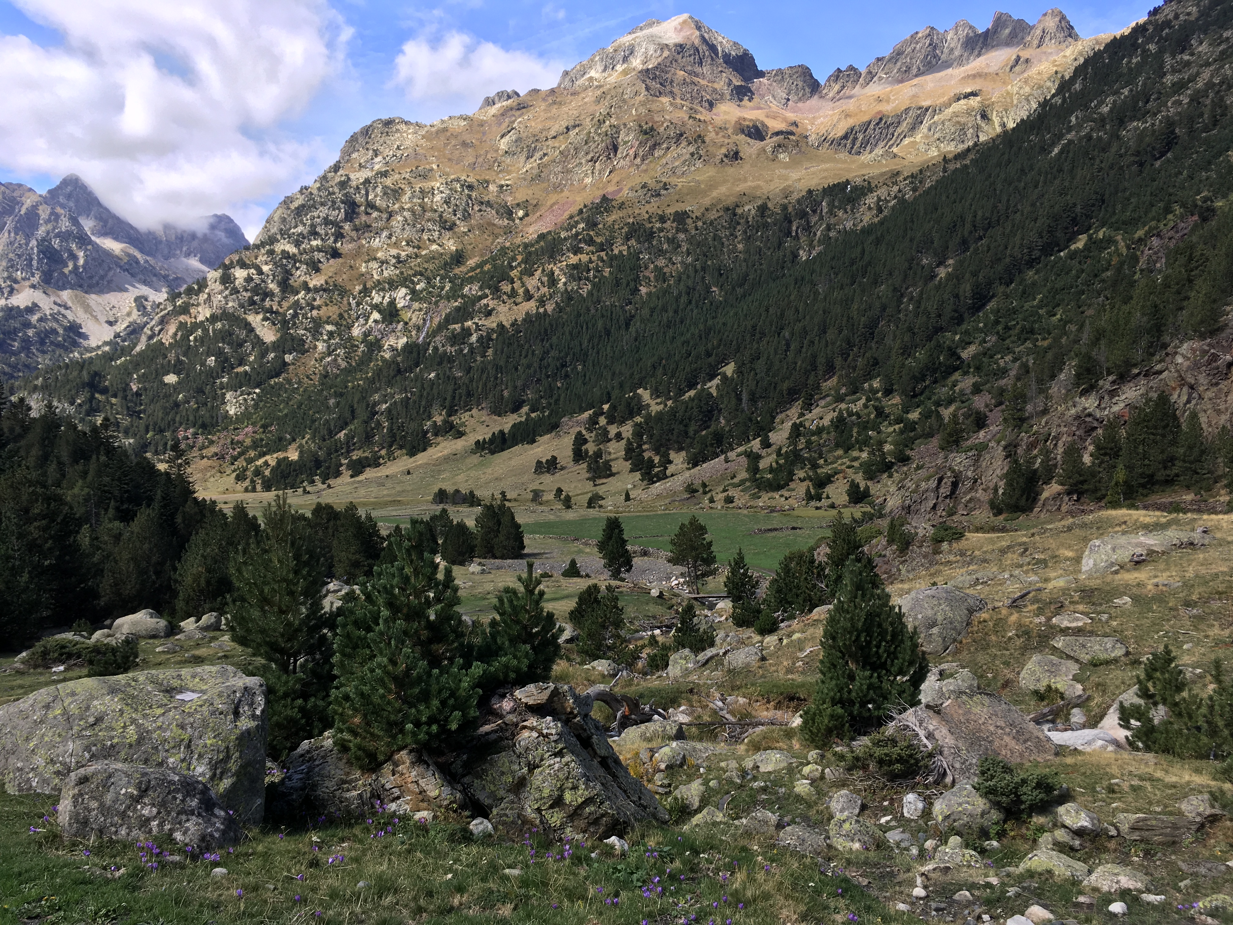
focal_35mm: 29
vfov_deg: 48.2
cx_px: 616
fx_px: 1033
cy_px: 462
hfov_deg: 61.7
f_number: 2.2
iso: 25
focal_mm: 4.15
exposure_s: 1/693
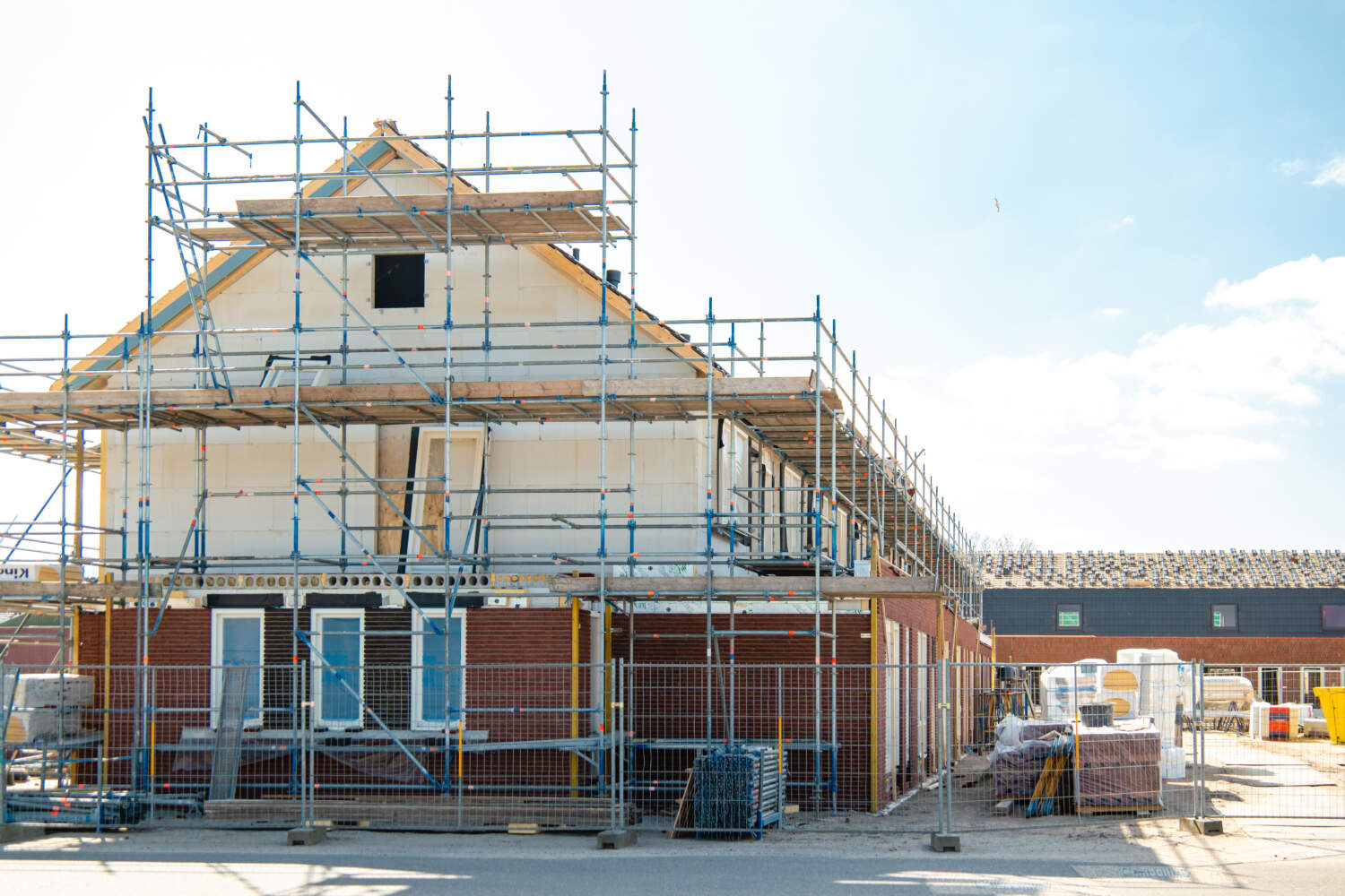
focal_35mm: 46
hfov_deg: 42.7
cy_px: 448
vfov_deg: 29.2
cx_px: 672
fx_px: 1718
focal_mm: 30
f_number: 5.6
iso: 160
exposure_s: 1/100
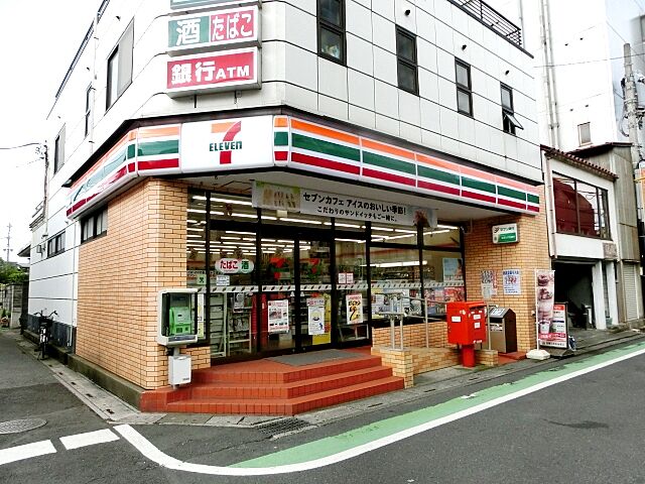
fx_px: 447
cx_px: 322
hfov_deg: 71.6
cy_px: 242
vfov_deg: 56.8
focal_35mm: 24
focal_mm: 4.24
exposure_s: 1/1000
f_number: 3
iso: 160
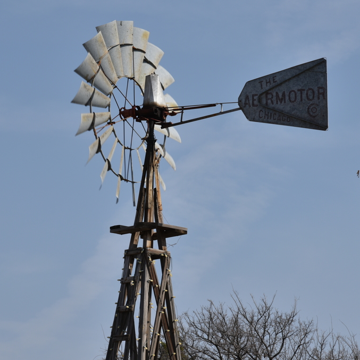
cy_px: 156
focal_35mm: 193
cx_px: 188
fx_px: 2271
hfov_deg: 9.1
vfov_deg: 9.1
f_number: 10
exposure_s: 1/400
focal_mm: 120
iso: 100
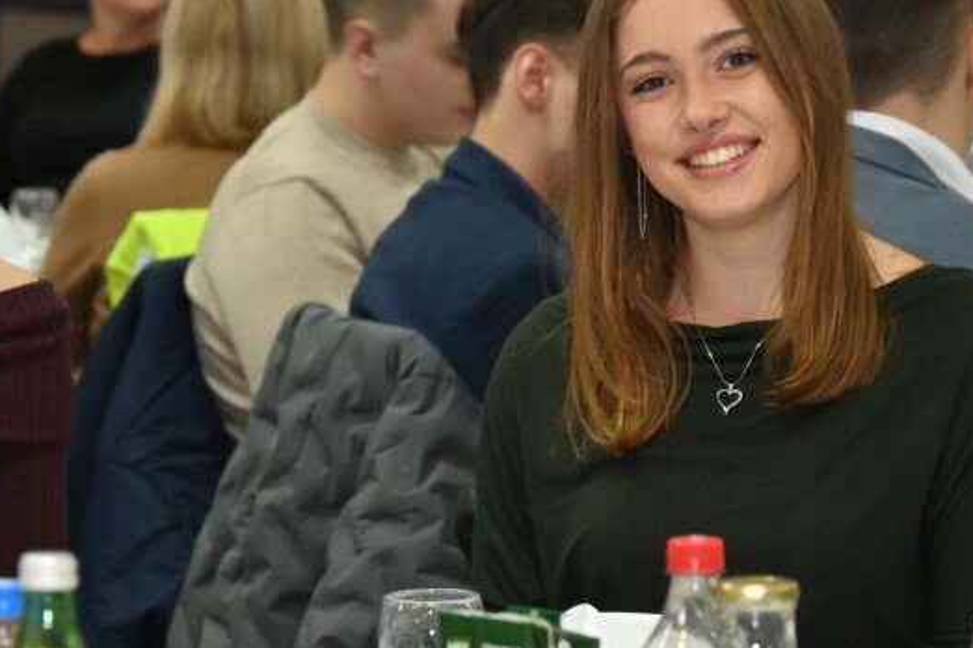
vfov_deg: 7.2
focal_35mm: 190
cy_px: 424
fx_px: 5132
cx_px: 279
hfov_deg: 10.8
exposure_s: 1/60
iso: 3600
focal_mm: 97
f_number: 6.3
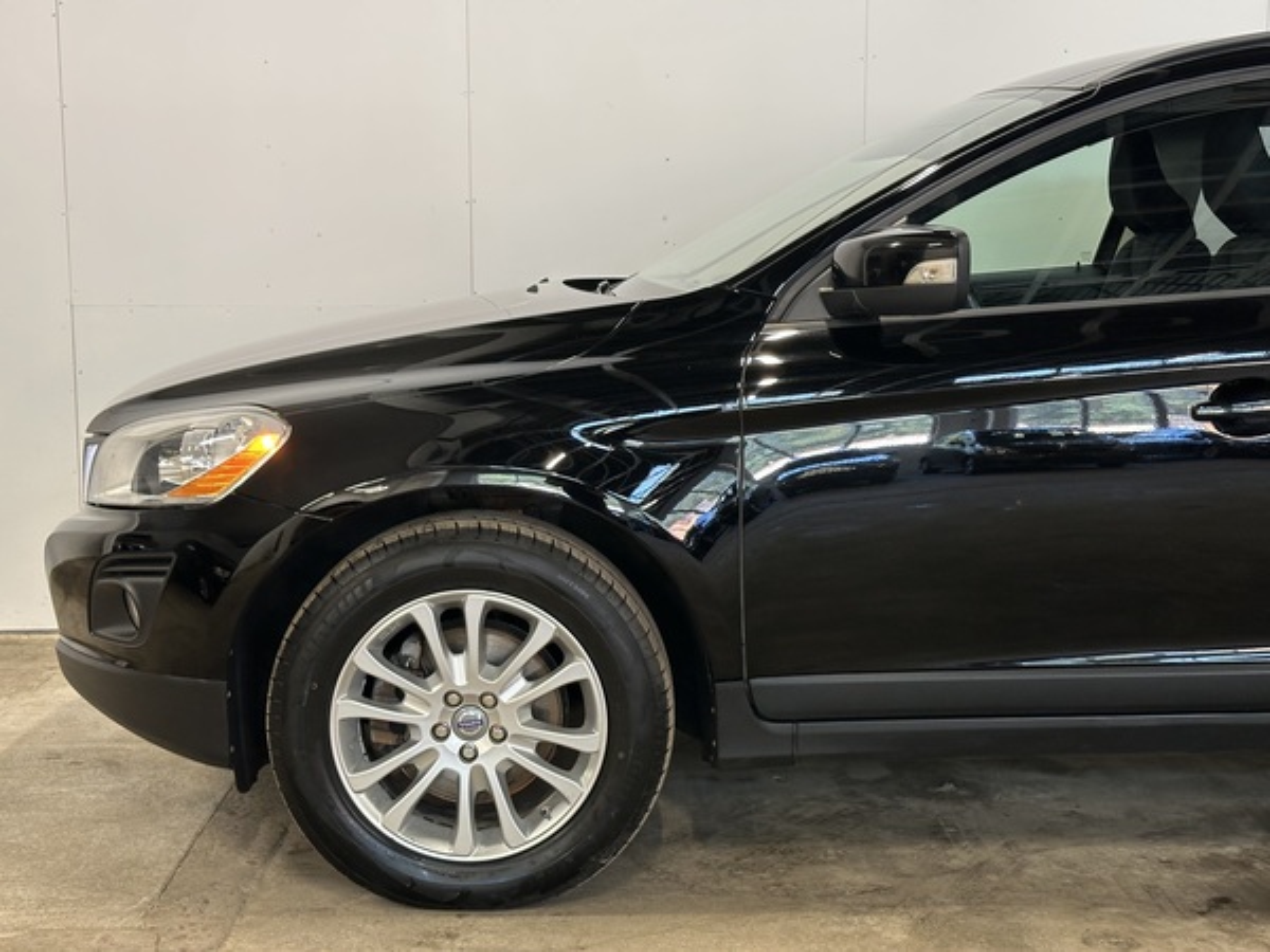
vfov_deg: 30.3
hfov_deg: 39.7
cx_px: 635
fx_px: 1761
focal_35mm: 48
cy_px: 476
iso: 160
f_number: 1.78
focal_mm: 6.86
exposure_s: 1/50
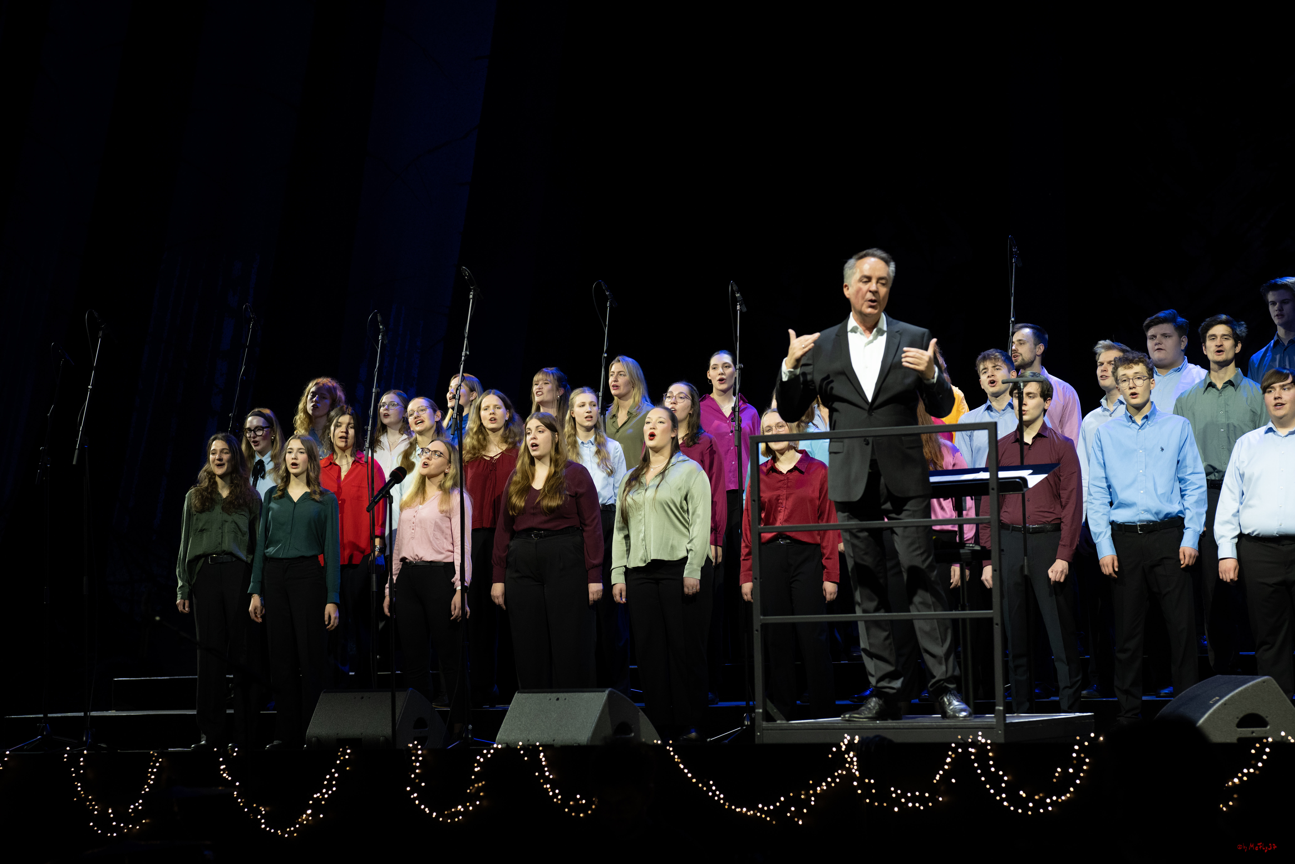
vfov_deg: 16.1
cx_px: 648
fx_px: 3057
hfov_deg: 23.9
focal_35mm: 85
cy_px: 432
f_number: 3.2
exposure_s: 1/250
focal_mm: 85
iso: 1000
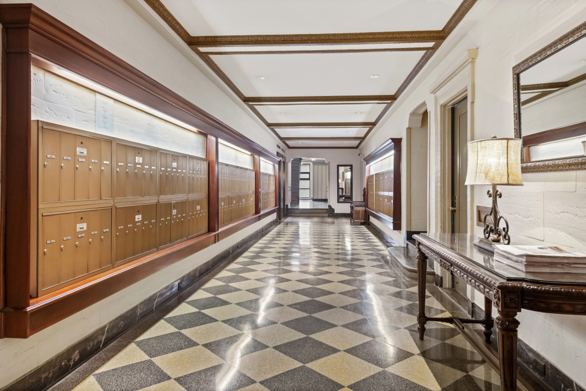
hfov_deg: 73.8
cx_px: 293
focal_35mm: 24
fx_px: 391
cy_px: 196
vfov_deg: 53.1
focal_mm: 24
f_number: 8
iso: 800
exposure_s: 1/5
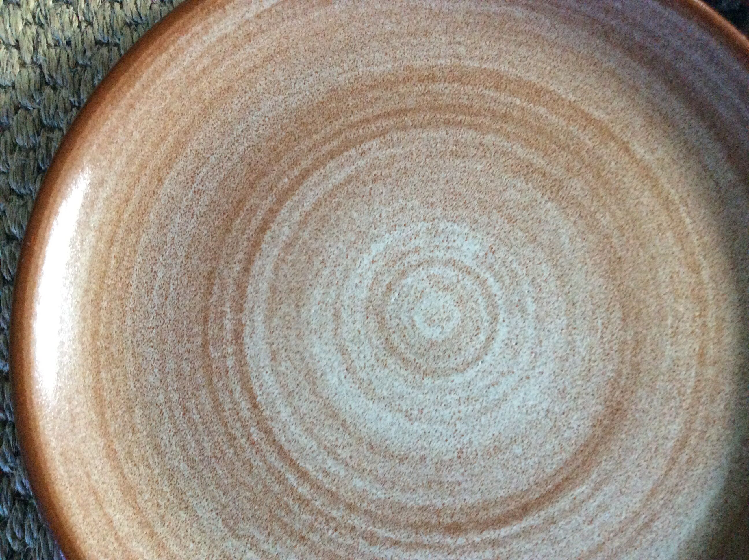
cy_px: 280
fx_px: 691
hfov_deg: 56.9
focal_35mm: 32
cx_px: 374
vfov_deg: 44.1
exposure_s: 1/25
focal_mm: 3.3
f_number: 2.4
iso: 320
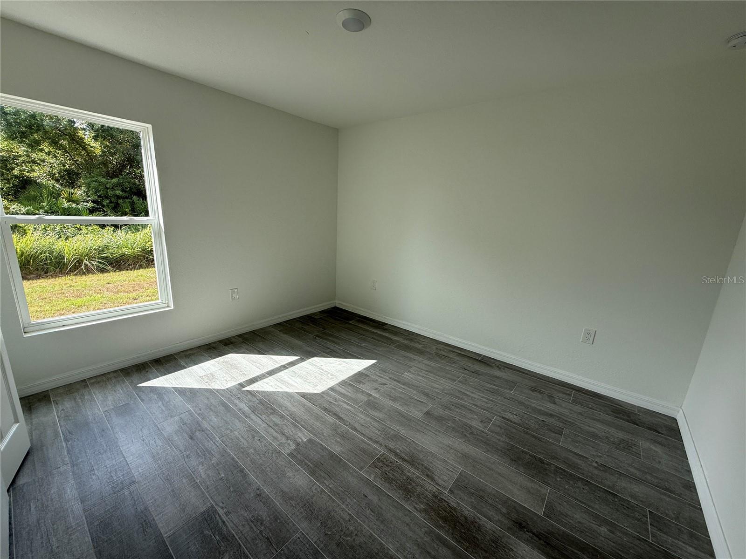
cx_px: 373
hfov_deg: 102.1
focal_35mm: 14
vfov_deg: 85.7
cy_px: 280
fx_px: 302
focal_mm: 2.22
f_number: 2.2
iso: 64
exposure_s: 1/333
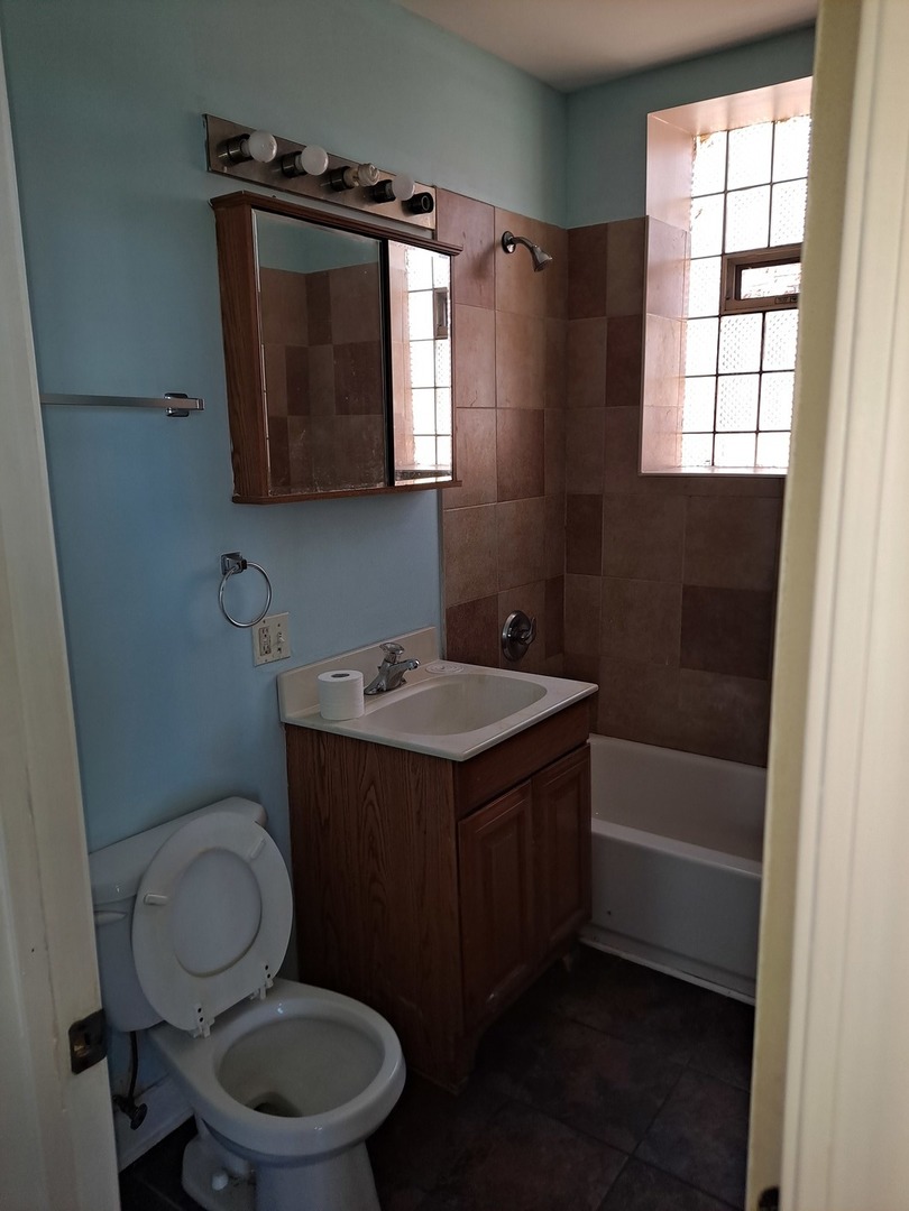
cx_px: 454
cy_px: 606
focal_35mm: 25
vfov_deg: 69.4
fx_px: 875
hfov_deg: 54.9
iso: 40
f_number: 2
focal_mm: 4.6
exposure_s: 1/50
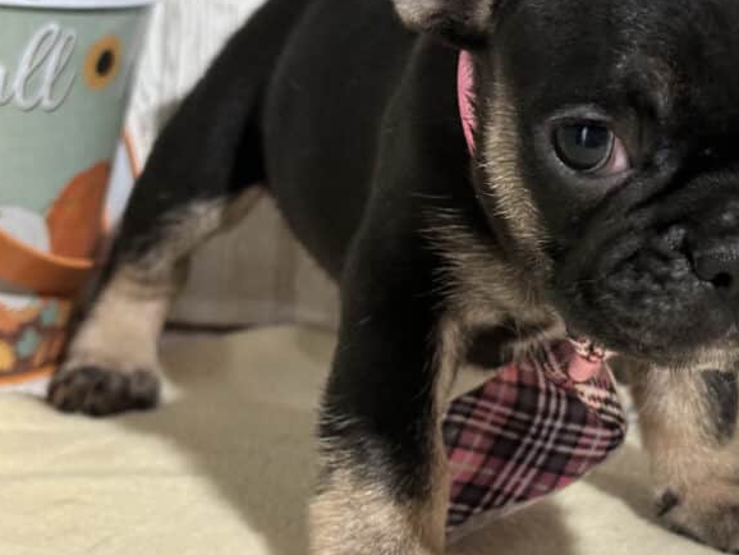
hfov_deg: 22.8
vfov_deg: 17.4
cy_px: 260
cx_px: 545
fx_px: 1815
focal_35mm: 85
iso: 640
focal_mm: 6.86
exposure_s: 1/24
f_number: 1.78
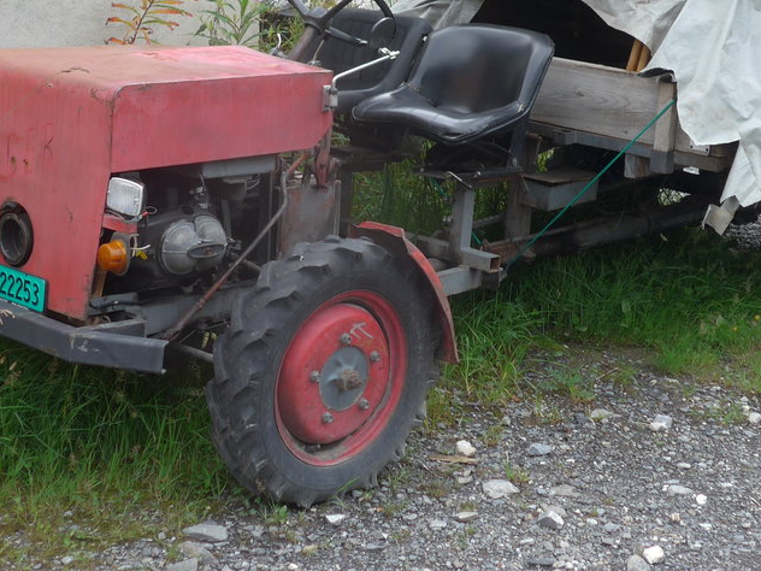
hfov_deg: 26.3
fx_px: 1627
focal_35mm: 74
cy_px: 100
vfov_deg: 19.7
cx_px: 468
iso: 80
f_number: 2.8
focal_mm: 8
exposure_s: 1/400
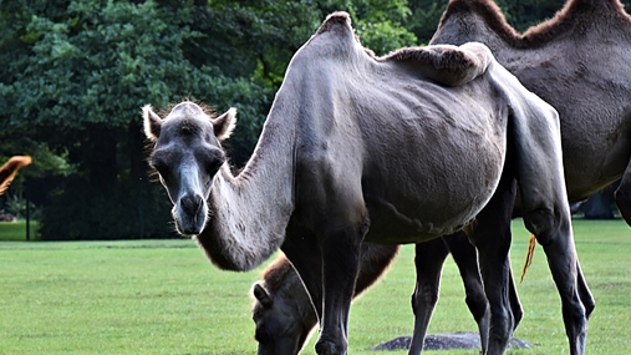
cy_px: 201
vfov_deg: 5.5
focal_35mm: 222
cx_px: 219
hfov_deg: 9.7
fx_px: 3714
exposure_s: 1/250
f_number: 5
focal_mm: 70
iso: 560
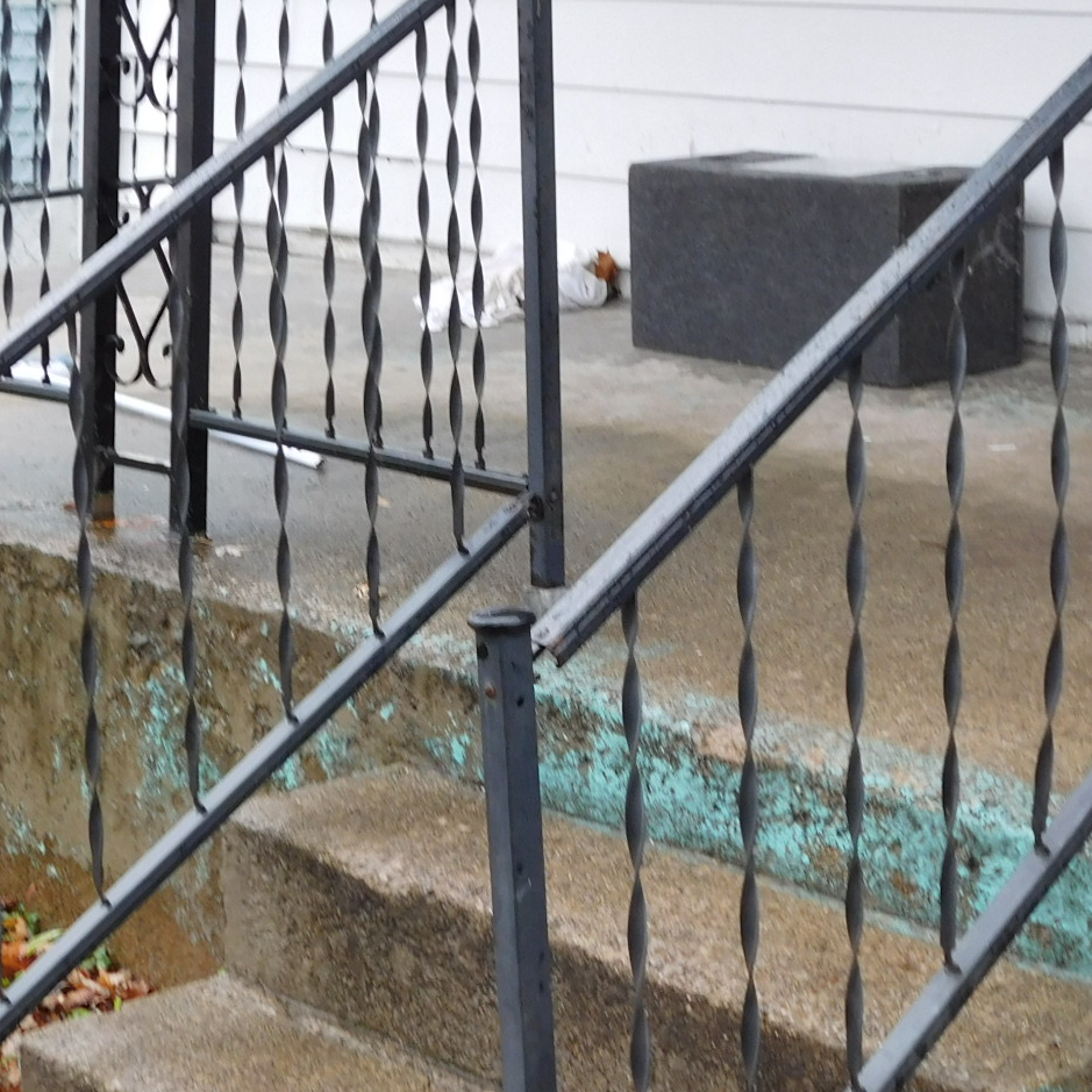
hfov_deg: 22.5
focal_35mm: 77
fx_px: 2748
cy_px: 540
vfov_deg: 22.5
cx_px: 570
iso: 125
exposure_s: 1/30
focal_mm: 6.3
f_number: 3.5
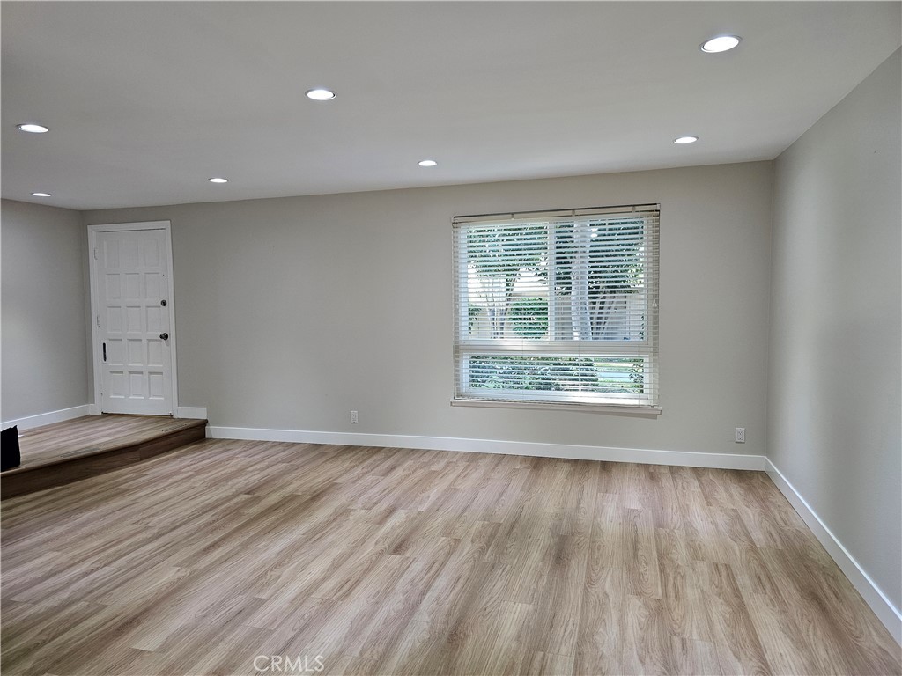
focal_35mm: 23
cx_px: 451
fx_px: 599
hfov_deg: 73.9
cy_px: 338
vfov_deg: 58.9
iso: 200
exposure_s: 1/120
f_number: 1.7
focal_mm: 6.3
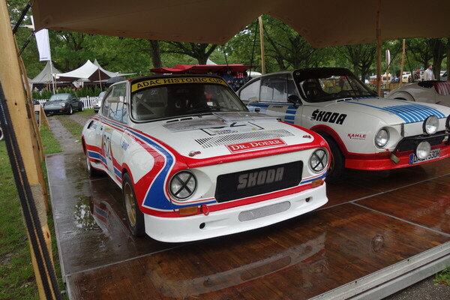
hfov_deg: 65.5
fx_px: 350
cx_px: 225
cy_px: 150
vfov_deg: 46.4
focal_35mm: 28
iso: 160
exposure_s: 1/125
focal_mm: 10.4
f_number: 4.5
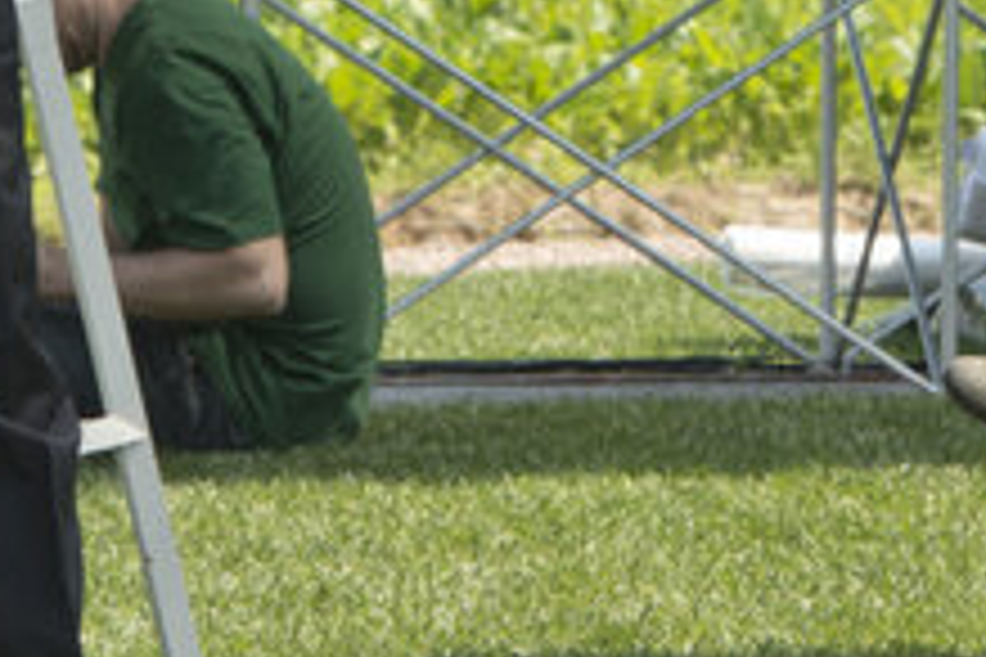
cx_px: 637
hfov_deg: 2.6
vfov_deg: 1.7
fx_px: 21581
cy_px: -580
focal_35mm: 788
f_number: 13
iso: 640
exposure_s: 1/500
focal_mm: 160
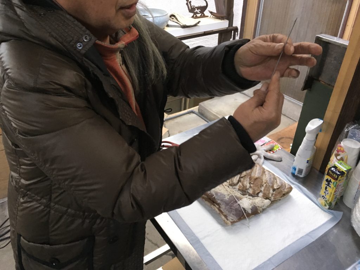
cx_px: 180
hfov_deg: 61.7
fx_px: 302
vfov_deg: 48.2
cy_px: 135
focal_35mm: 29
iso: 160
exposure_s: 1/30
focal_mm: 4.15
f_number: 2.2
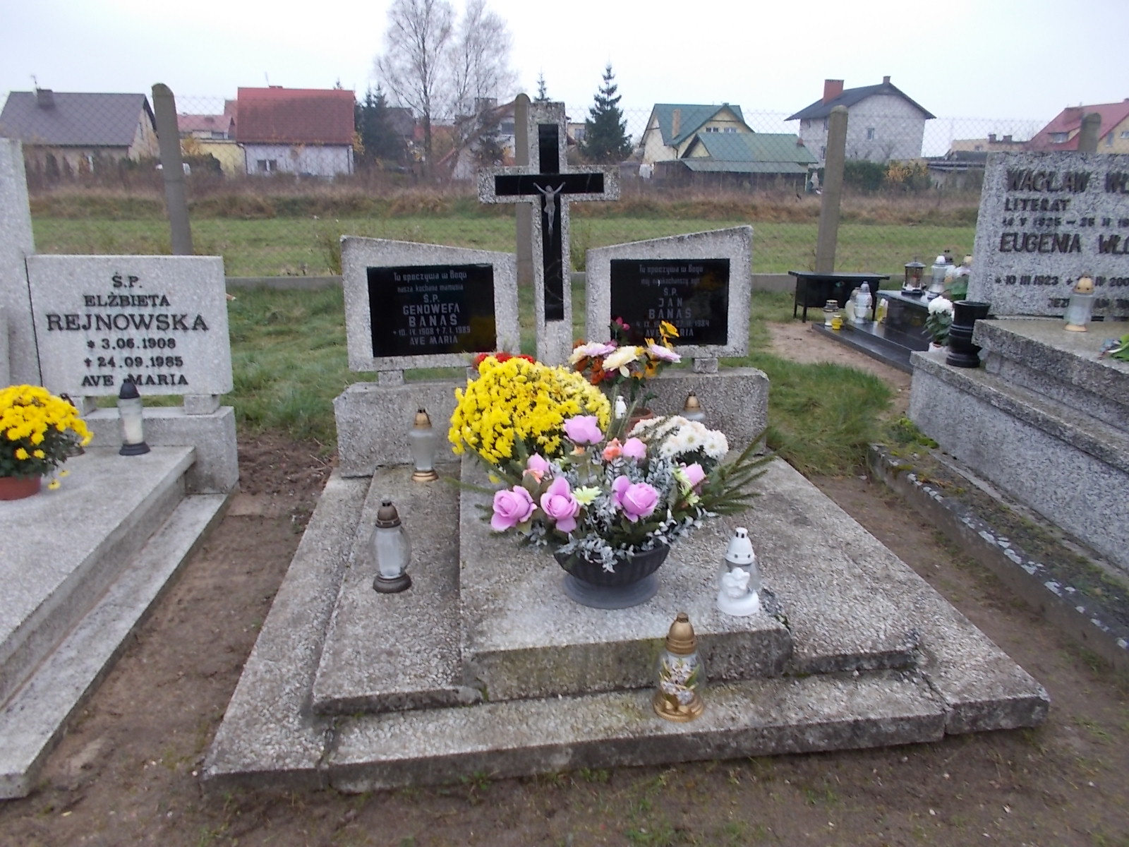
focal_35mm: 26
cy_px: 424
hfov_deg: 67.3
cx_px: 564
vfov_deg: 53.1
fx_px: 848
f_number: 3.2
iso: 80
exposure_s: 1/40
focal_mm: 4.6
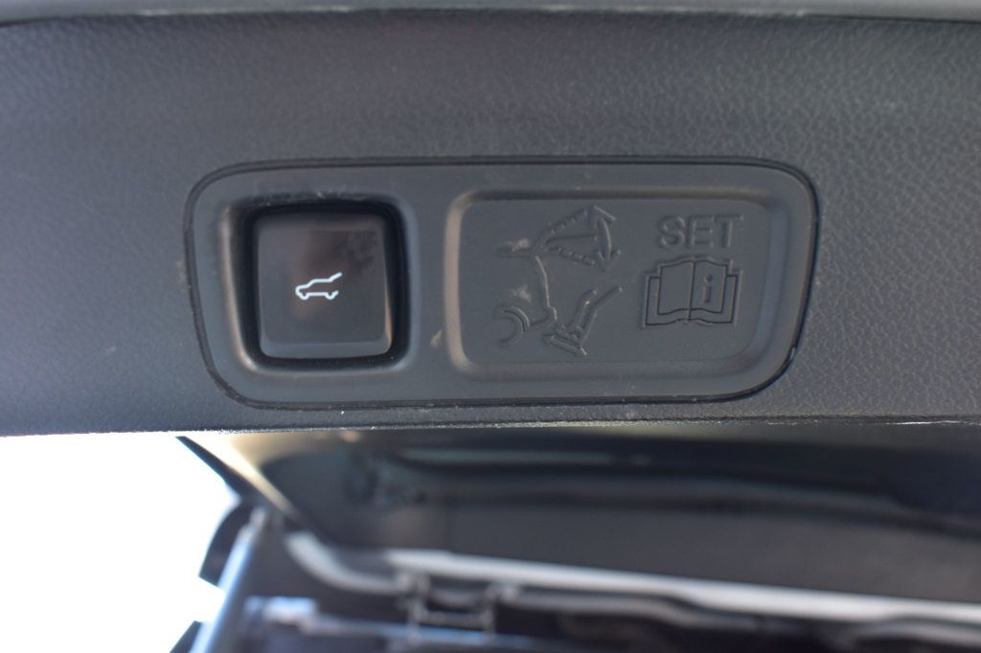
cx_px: 490
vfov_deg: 36.8
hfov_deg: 53.1
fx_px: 981
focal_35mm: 36
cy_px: 326
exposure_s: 1/15
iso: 400
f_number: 6.3
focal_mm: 24
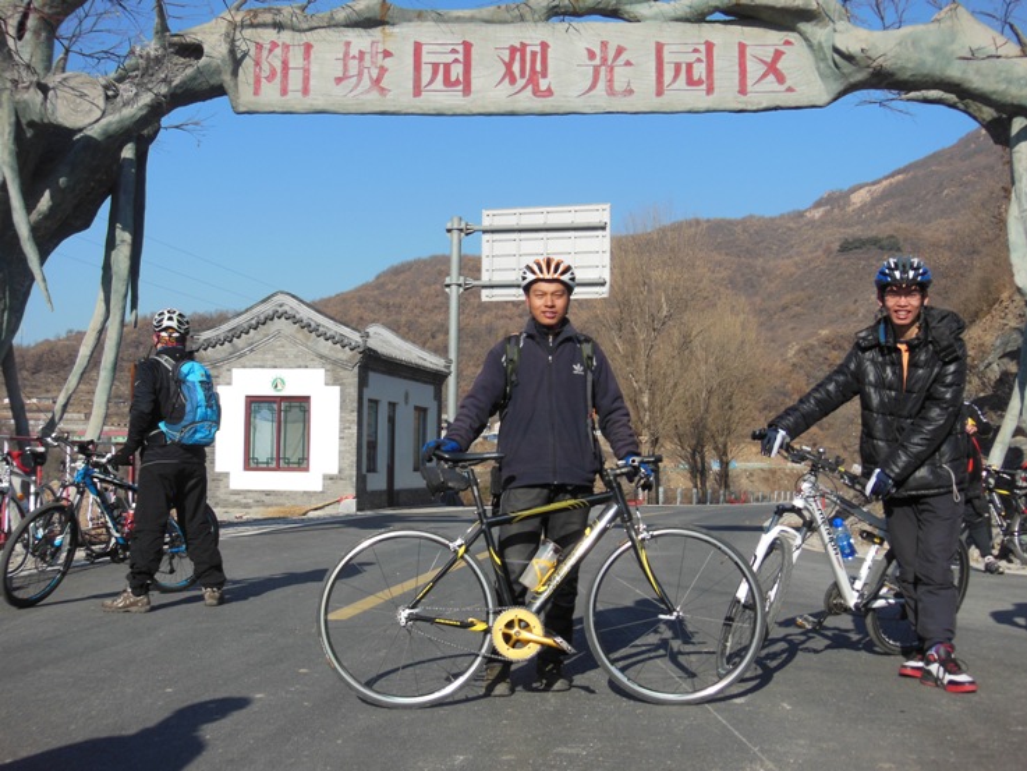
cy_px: 386
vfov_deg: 32.2
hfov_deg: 42.1
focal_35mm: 45
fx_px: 1335
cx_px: 514
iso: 125
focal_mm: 8
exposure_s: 1/1000
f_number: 4.4
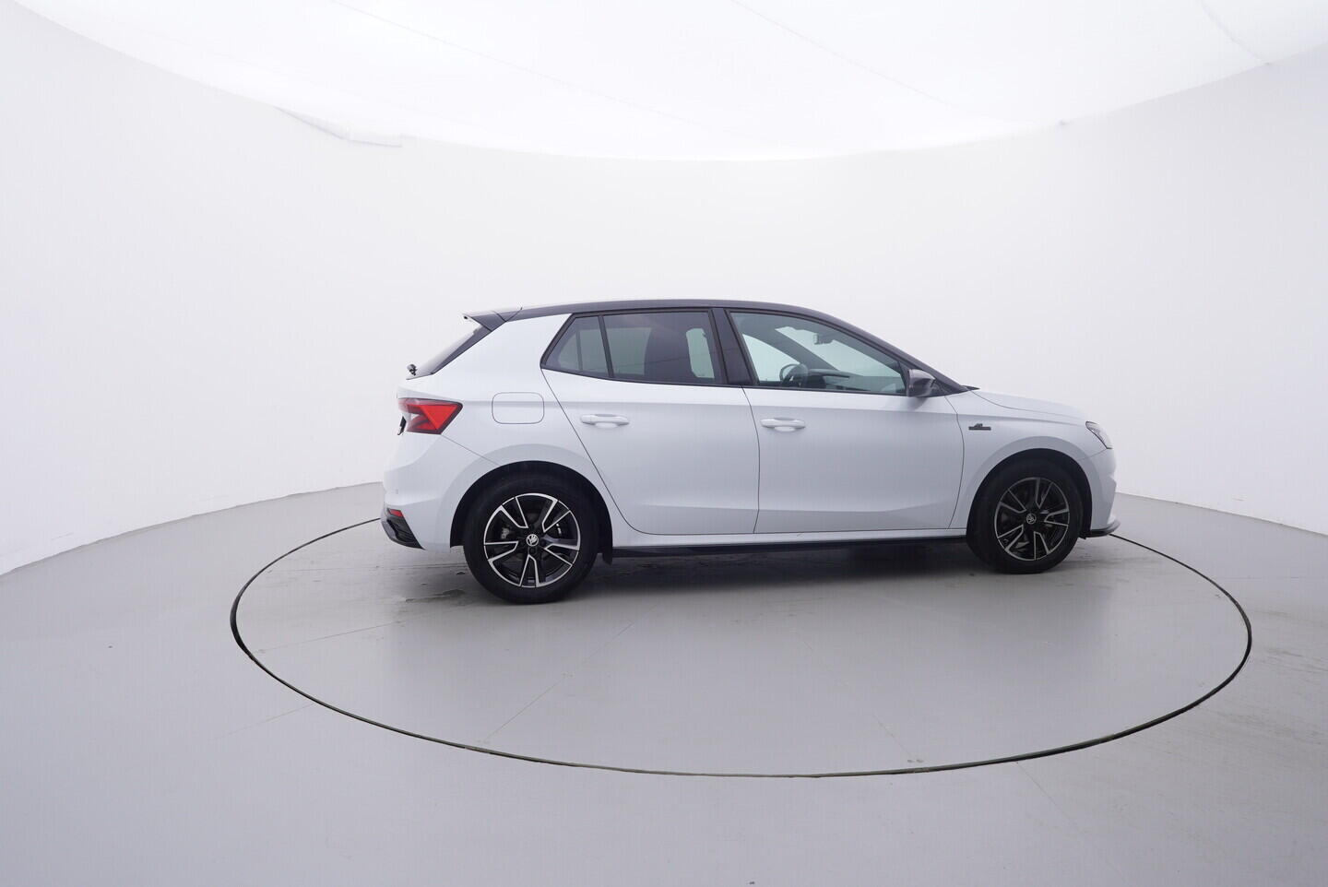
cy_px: 444
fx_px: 830
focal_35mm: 22
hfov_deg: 77.3
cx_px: 664
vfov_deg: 56.2
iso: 200
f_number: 5
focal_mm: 15
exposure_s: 1/80
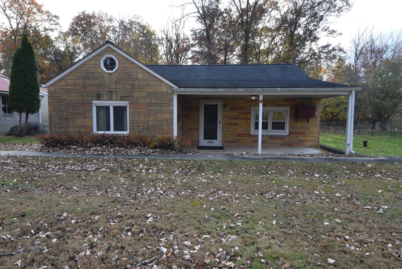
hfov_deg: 81.2
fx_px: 235
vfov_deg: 59.6
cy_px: 134
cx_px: 201
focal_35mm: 21
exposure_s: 1/250
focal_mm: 14
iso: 800
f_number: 8
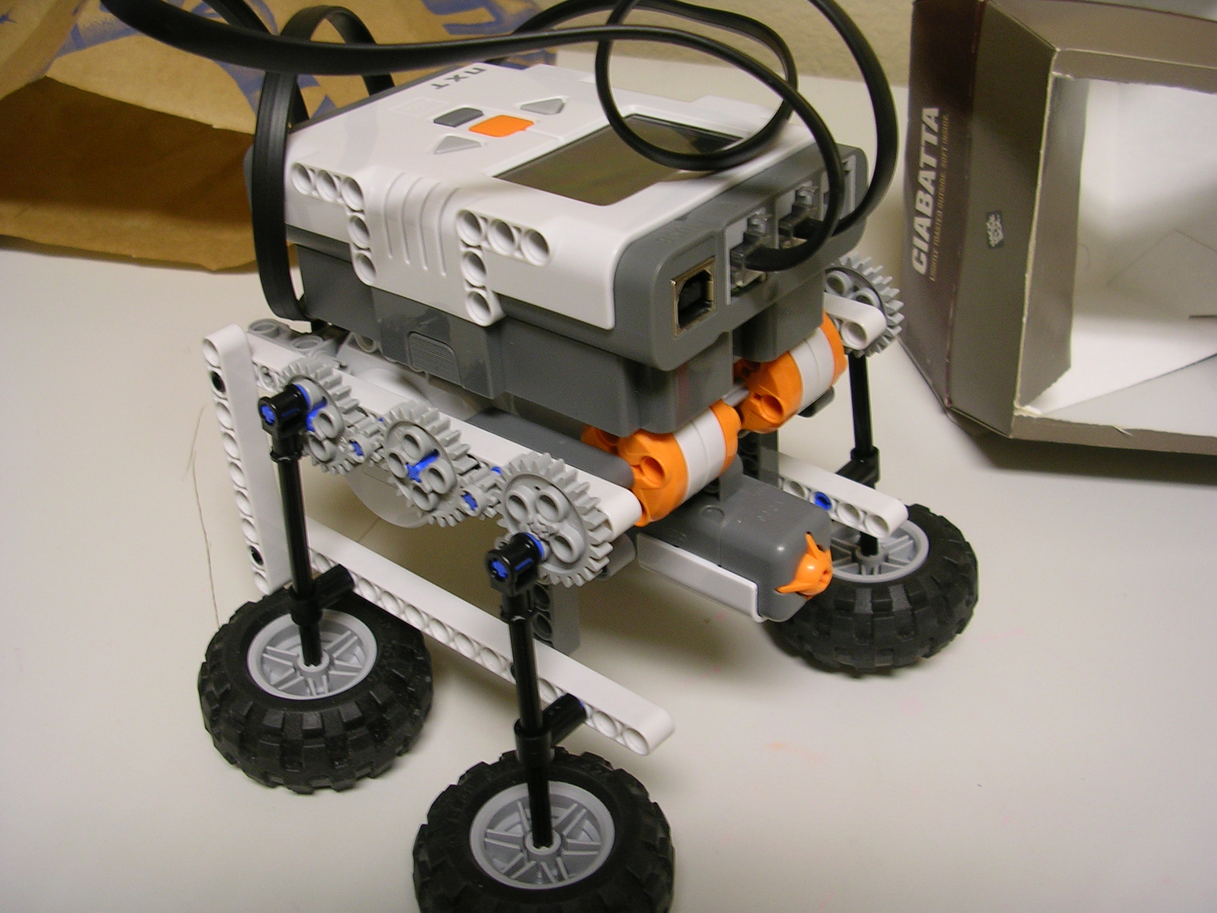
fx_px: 1336
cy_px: 456
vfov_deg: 37.7
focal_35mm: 38
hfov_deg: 49.0
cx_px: 608
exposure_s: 1/7.8
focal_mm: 5.8
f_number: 2.8
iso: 50
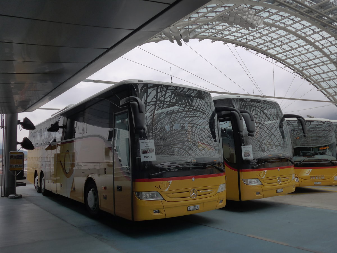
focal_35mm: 29
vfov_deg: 48.2
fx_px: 282
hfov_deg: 61.7
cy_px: 126
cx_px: 168
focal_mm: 6
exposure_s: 1/500
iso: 160
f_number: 2
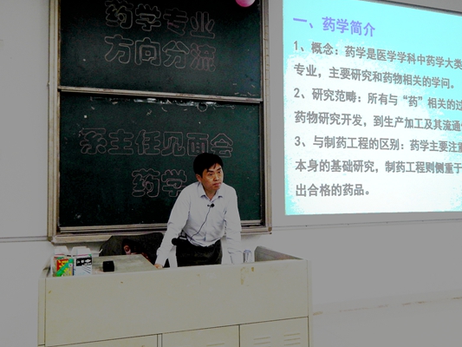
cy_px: 173
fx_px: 427
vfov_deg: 44.2
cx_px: 230
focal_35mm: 32
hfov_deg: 56.8
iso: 180
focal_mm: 5.6
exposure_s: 1/30
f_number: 3.2
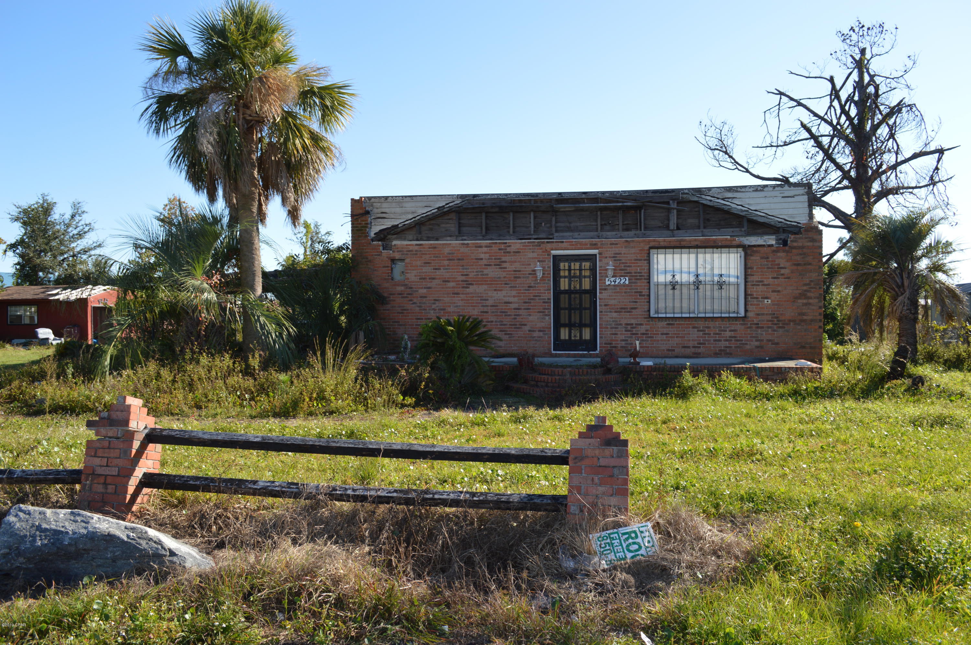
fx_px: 728
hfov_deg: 67.4
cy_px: 322
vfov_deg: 47.8
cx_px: 486
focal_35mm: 27
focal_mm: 18
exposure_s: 1/200
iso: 100
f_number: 6.3
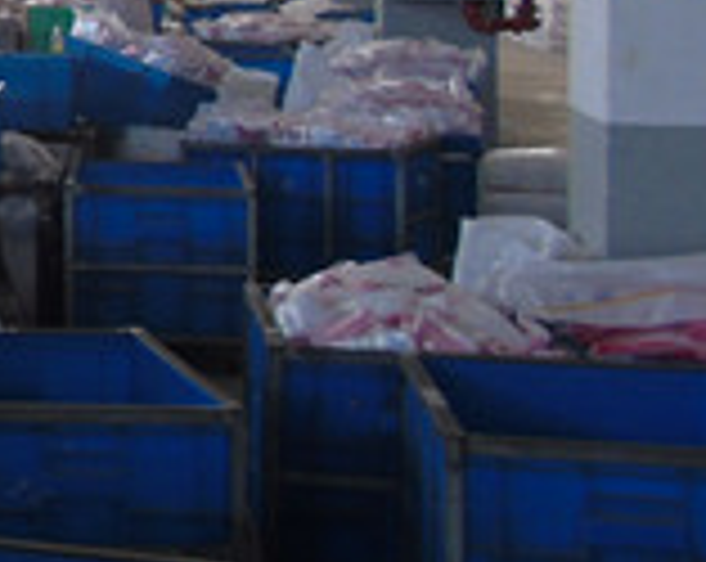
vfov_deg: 13.9
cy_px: -2
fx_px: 2273
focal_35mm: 109
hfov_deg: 14.1
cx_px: -809
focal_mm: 4.4
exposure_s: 1/30
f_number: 3.4
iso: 80
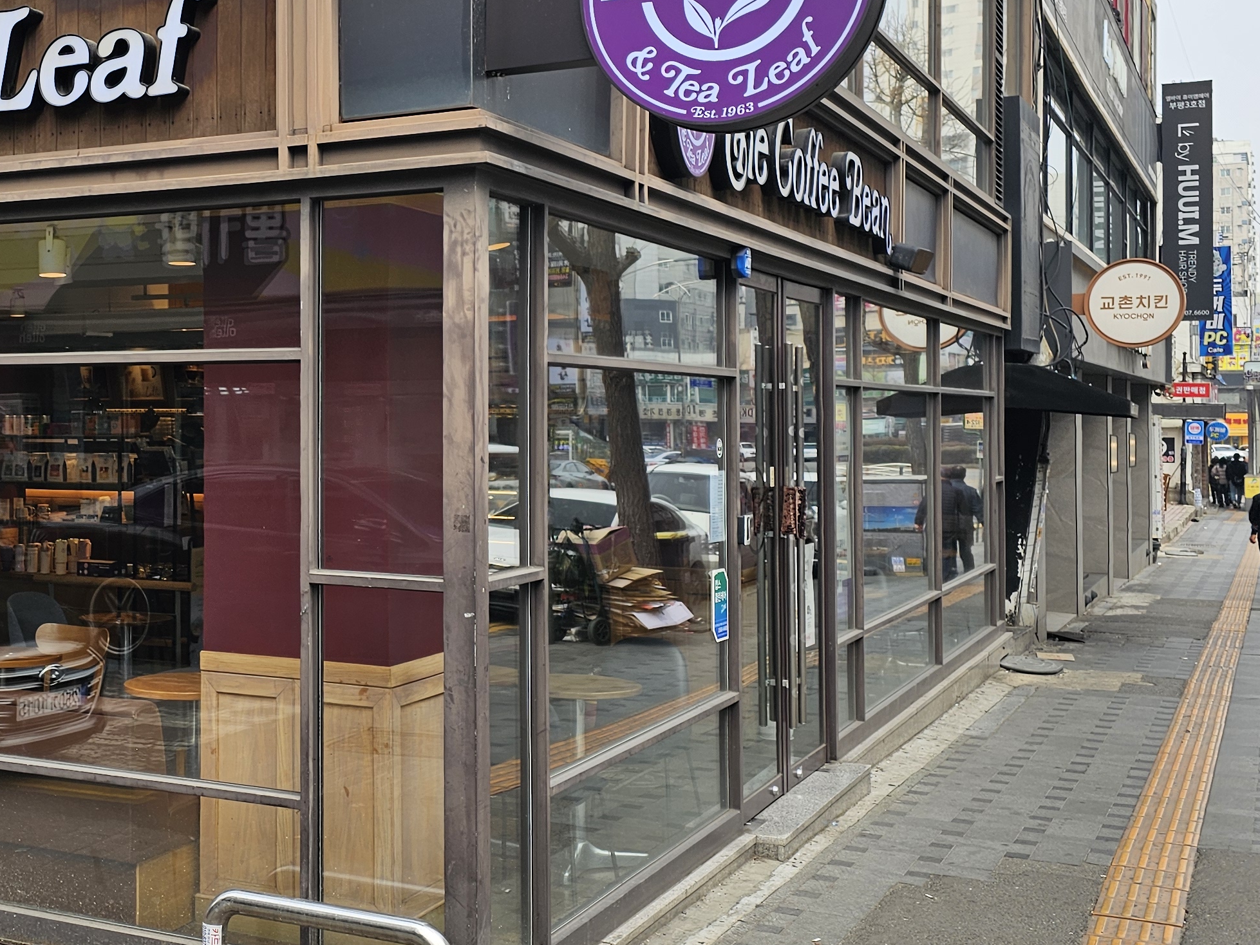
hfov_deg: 39.1
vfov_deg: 30.9
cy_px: 414
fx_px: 1711
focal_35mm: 47
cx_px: 281
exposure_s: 1/357
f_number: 1.7
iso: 10
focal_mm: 6.3
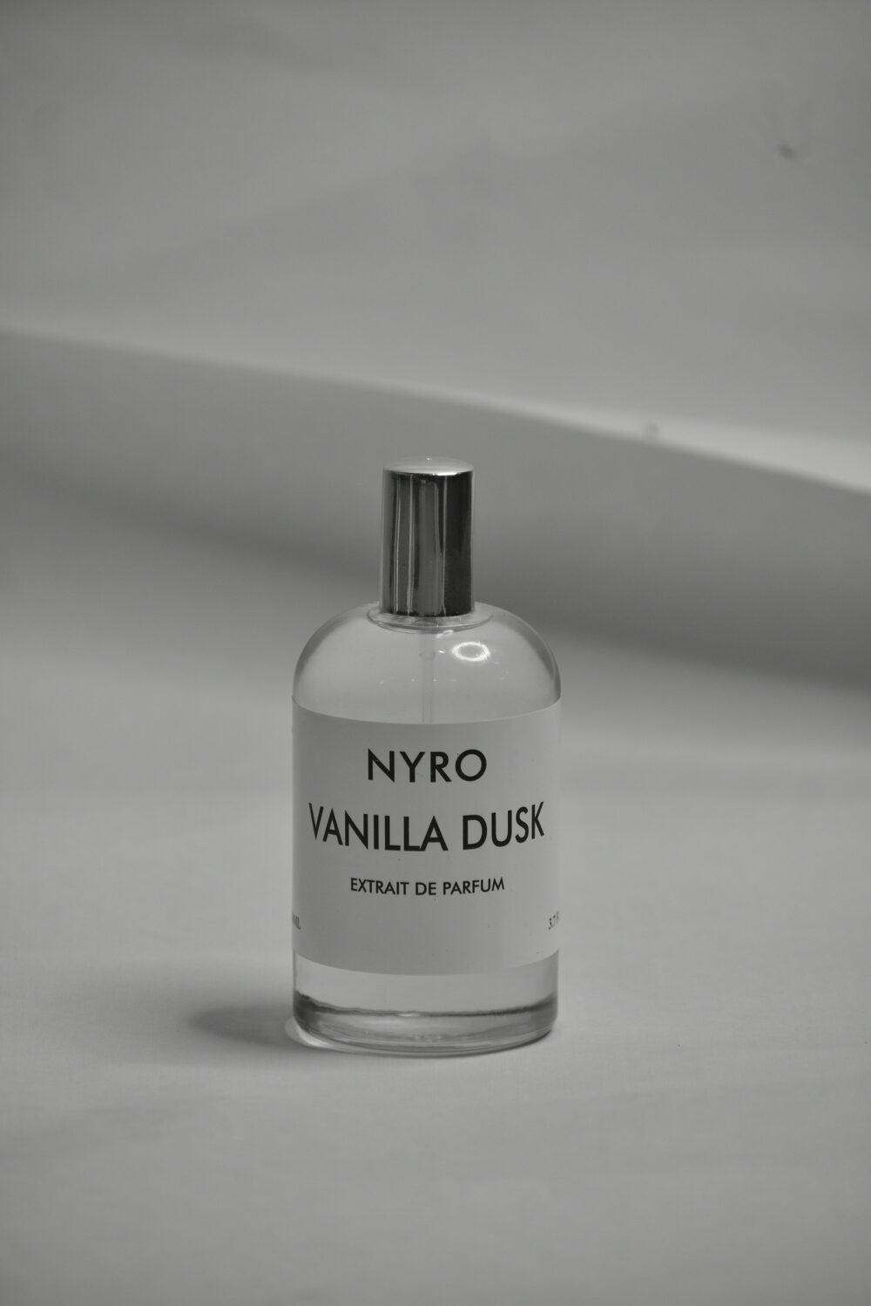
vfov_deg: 6.5
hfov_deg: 4.4
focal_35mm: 315
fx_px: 11431
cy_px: 653
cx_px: 436
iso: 400
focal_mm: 210
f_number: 5.3
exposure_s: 1/60
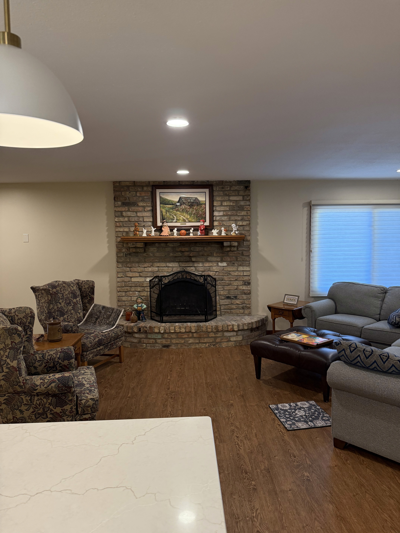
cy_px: 266
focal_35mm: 24
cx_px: 200
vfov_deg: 71.6
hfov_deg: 56.8
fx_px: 370
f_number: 1.78
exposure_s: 1/120
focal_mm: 6.76
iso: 320
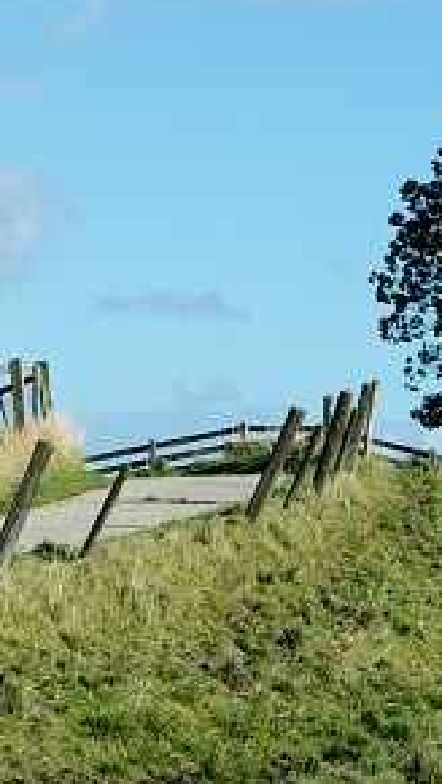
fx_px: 3537
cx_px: 175
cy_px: 387
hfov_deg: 7.1
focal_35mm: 170
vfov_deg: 12.7
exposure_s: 1/500
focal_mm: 70
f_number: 9.5
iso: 400
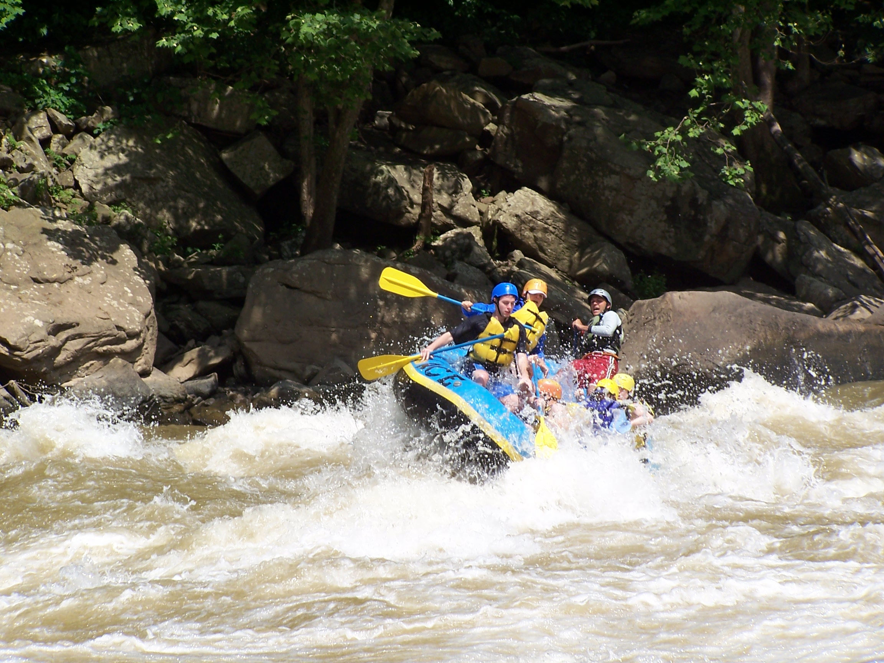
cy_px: 332
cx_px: 442
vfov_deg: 7.9
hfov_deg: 10.5
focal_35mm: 189
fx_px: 4827
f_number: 4.5
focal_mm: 31.3
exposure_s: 1/500
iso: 80
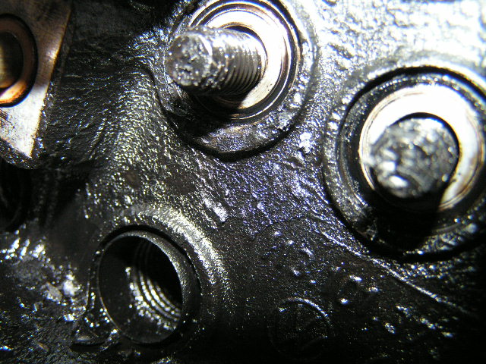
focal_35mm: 38
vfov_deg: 37.7
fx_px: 534
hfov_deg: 49.0
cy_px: 182
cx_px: 243
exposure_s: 1/250
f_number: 2.8
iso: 200
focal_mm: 6.3
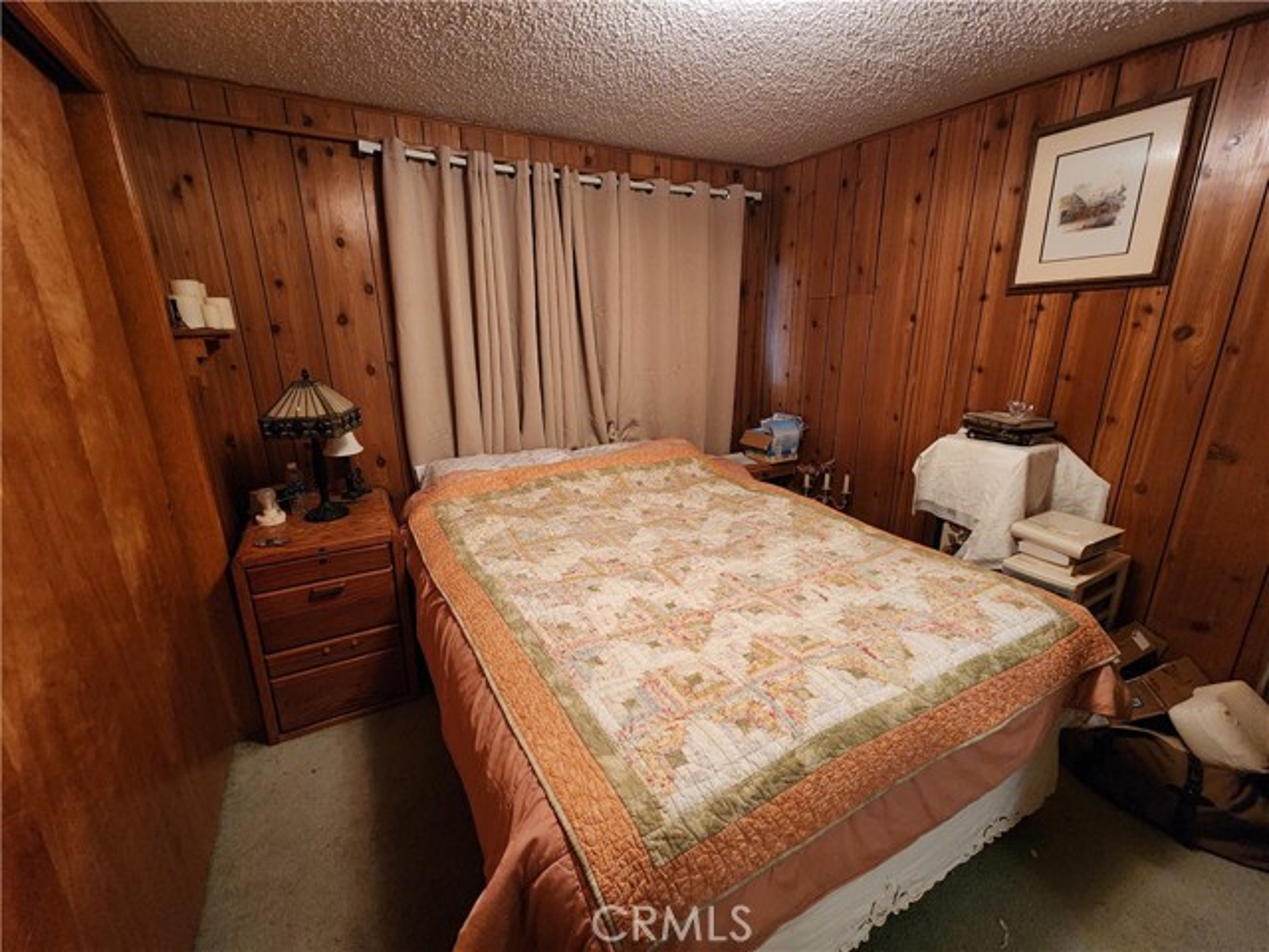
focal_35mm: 13
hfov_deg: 106.2
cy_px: 476
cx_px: 634
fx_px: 477
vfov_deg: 89.9
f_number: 2.2
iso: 640
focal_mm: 2.2
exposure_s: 1/30
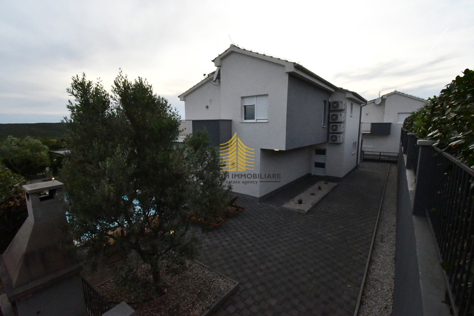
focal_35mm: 16
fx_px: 211
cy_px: 158
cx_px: 237
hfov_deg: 96.7
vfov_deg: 73.7
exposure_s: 1/1600
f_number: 20
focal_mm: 11
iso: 16000
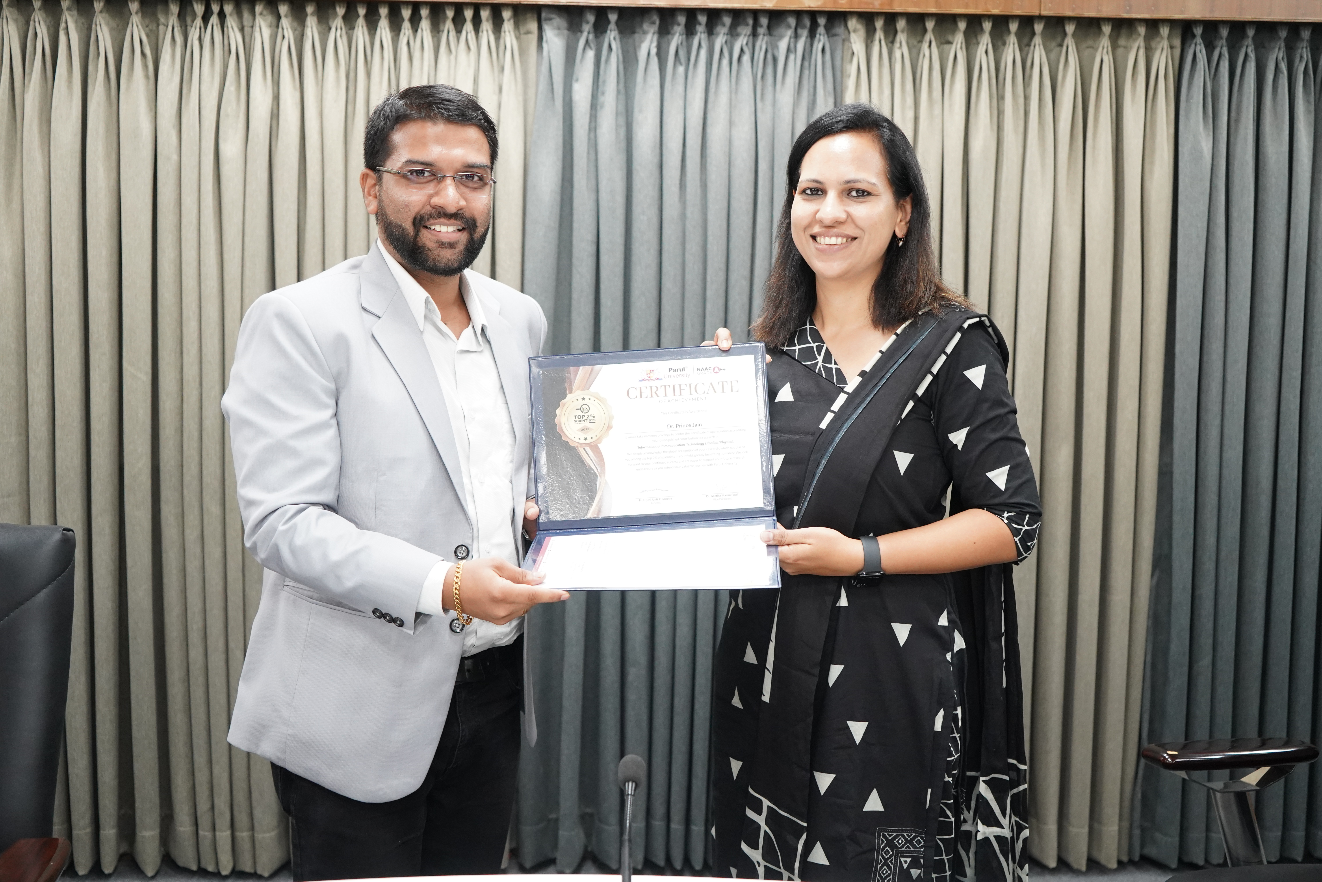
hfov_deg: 50.7
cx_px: 661
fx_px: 1395
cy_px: 441
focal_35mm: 38
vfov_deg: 35.1
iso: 4000
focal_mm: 38
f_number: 4
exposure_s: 1/250
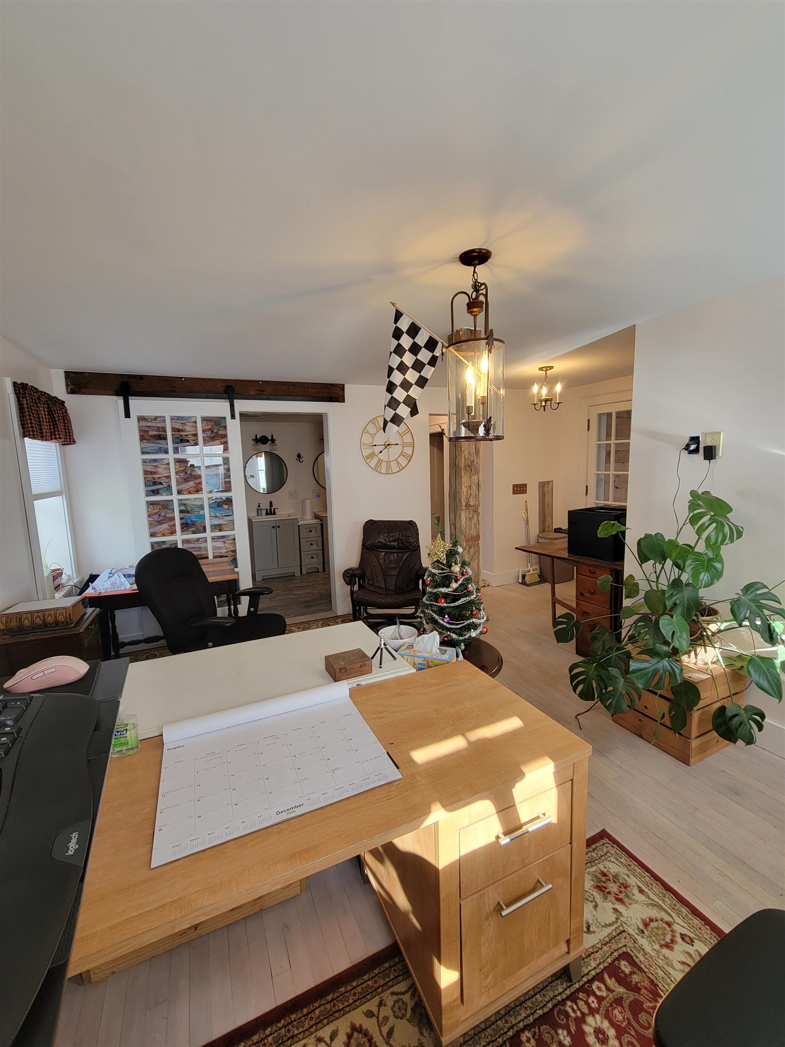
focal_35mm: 13
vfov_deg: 106.2
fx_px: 393
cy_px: 524
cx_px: 392
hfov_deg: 89.9
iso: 64
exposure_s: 1/60
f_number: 2.2
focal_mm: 2.2
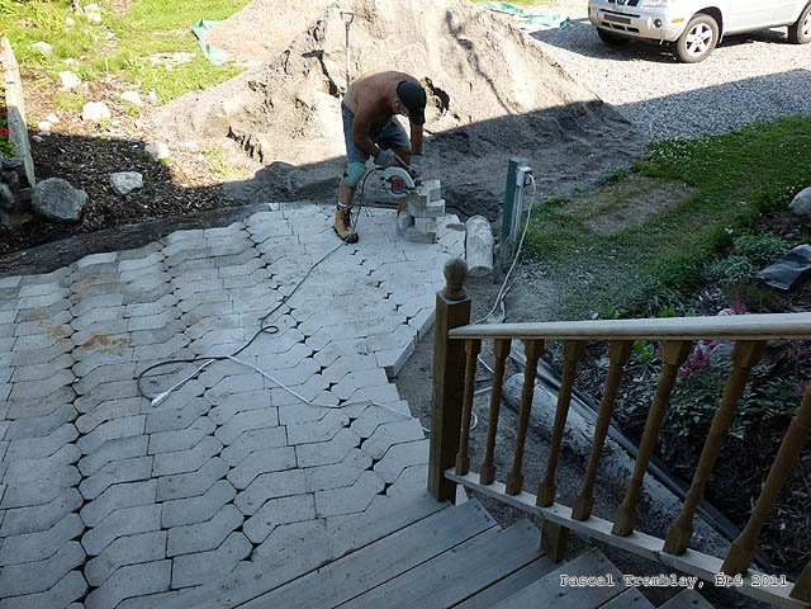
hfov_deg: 65.3
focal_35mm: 27
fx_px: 633
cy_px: 304
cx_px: 406
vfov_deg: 51.4
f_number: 4
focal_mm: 4.8
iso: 100
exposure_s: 1/200
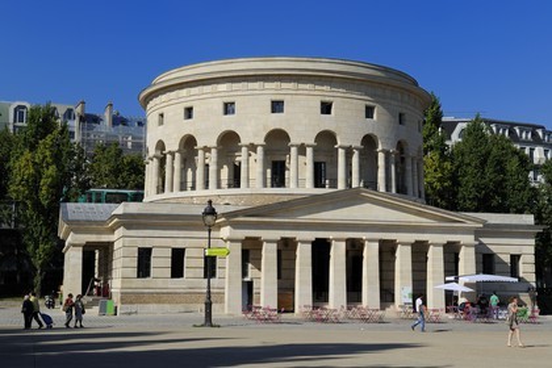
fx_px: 843
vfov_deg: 24.6
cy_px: 184
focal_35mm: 55
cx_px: 276
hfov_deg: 36.2
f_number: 14
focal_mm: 55
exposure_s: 1/200
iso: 200
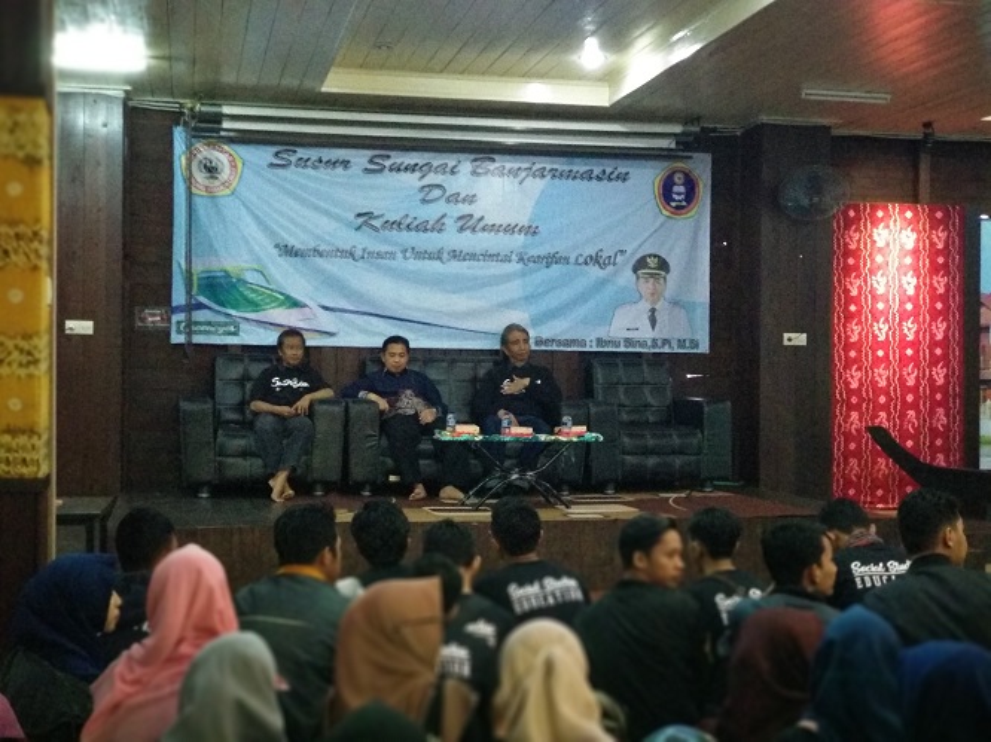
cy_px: 371
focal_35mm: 52
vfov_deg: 28.0
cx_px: 496
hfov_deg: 36.8
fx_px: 1488
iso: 3200
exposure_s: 1/33
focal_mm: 5.99
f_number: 2.6
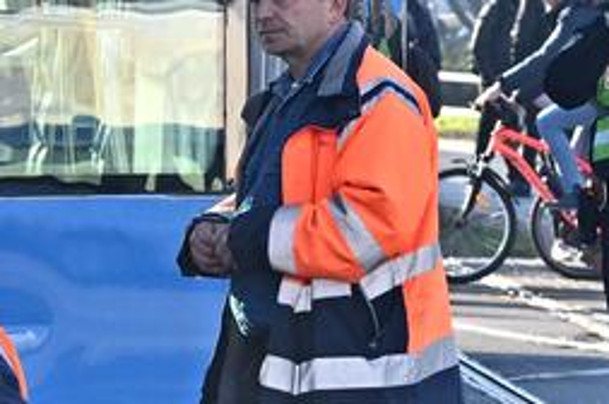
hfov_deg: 3.8
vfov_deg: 2.5
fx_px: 9089
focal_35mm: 538
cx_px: -366
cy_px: 432
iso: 560
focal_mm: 85
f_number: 7.1
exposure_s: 1/800
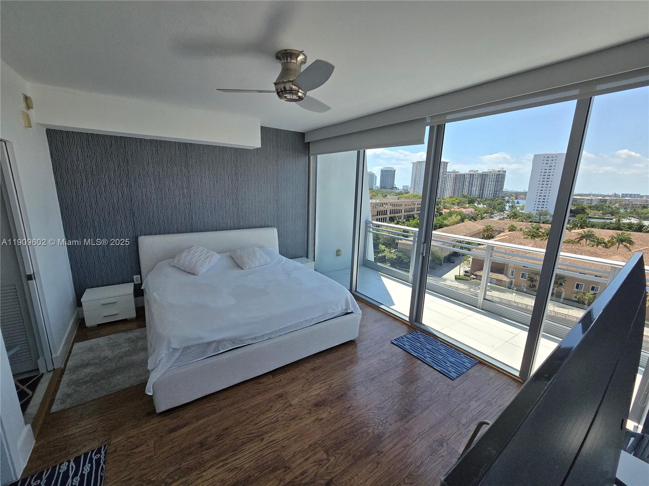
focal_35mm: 13
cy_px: 243
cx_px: 324
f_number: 2.2
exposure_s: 1/2000
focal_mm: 2.2
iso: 125
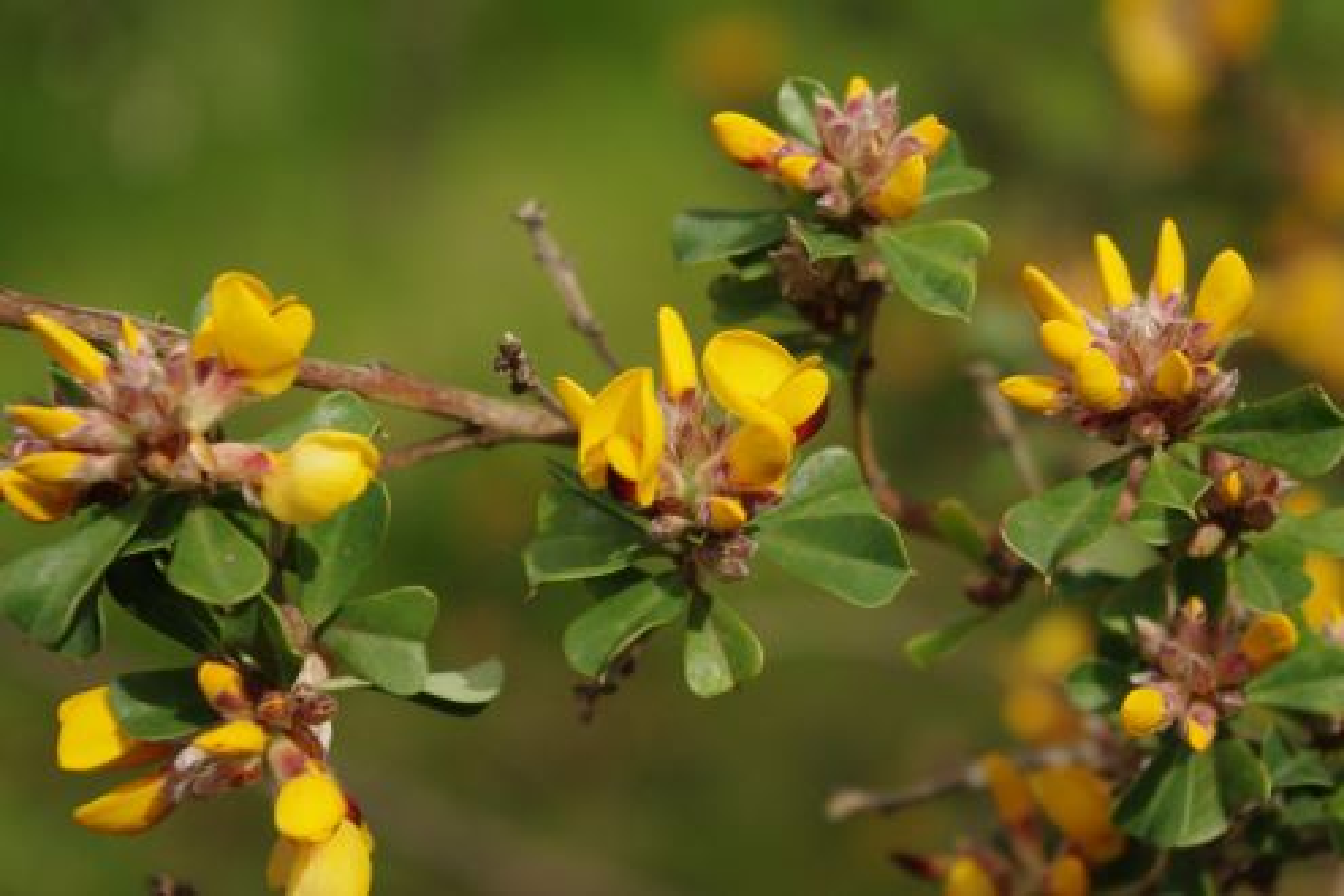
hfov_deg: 24.8
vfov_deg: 16.7
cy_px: 448
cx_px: 672
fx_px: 3061
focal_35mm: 82
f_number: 7.1
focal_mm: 55
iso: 400
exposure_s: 1/640
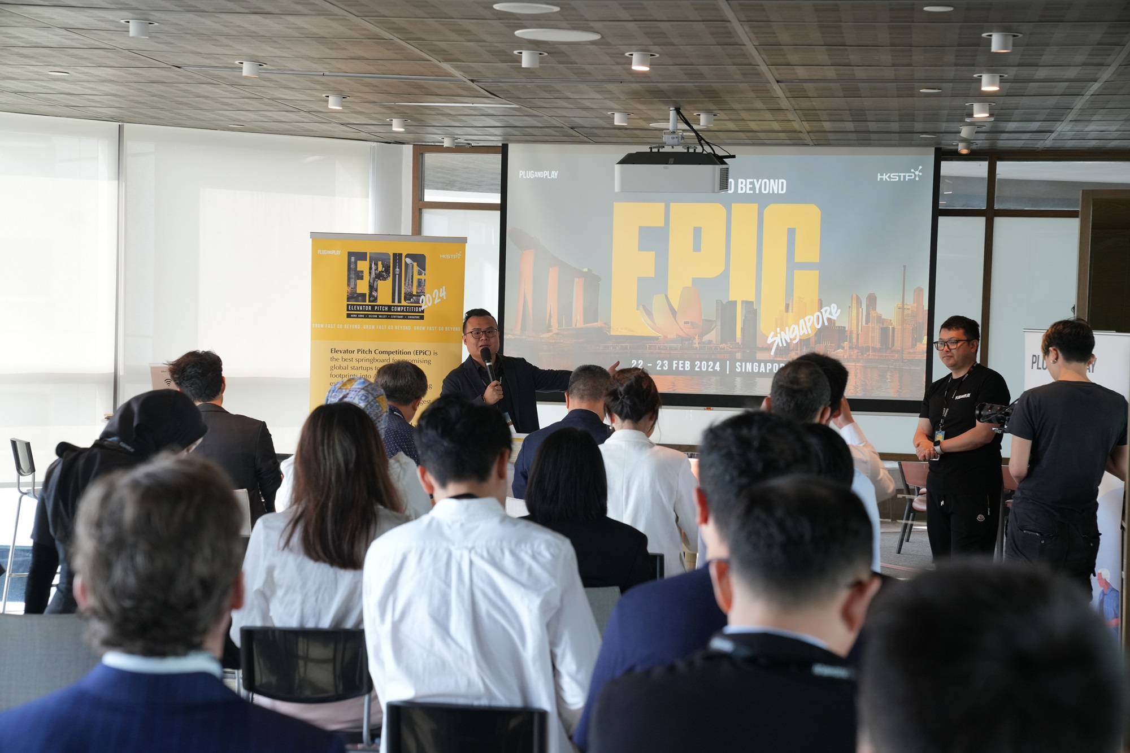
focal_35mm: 70
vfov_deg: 19.5
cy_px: 376
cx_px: 565
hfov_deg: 28.8
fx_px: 2197
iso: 800
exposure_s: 1/80
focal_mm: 70
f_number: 5.6
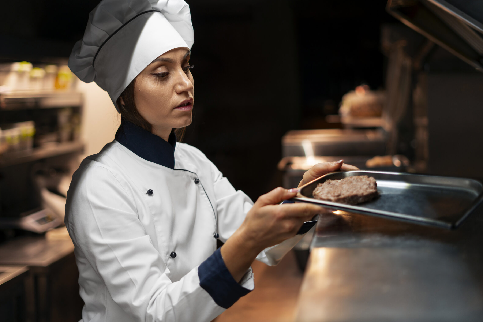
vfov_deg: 24.2
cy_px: 153
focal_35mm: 56
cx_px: 244
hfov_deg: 35.6
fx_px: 751
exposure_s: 1/160
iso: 250
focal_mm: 50
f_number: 2
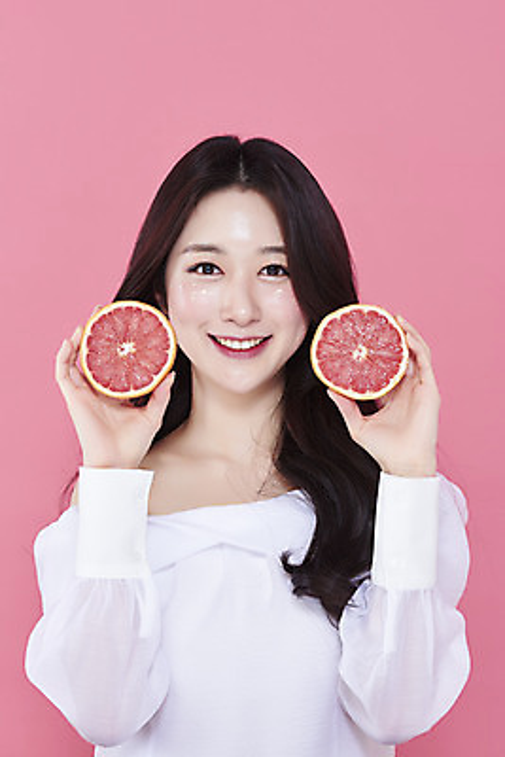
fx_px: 2207
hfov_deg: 13.1
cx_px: 252
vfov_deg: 19.4
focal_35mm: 105
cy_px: 378
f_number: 11
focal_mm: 105
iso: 64
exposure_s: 1/125
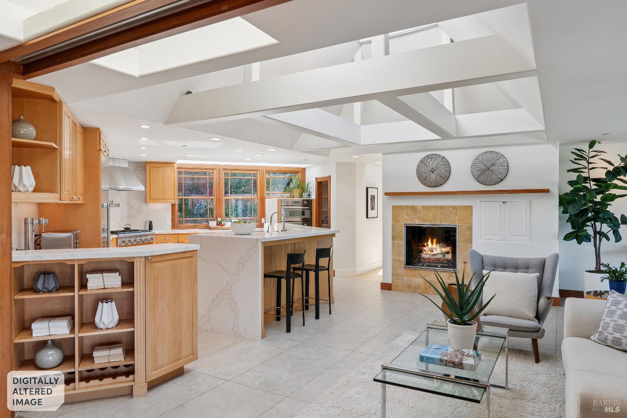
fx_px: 418
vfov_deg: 53.1
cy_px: 209
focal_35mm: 24
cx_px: 314
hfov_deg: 73.7
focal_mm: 24
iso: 640
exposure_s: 1/80
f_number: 9
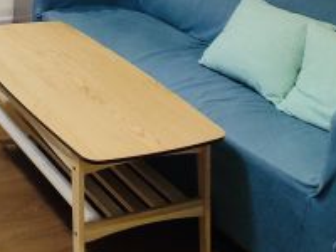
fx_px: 505
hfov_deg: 32.0
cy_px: -117
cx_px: -44
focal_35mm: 52
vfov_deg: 23.1
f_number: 2.2
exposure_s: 1/33
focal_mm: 2.25
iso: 719
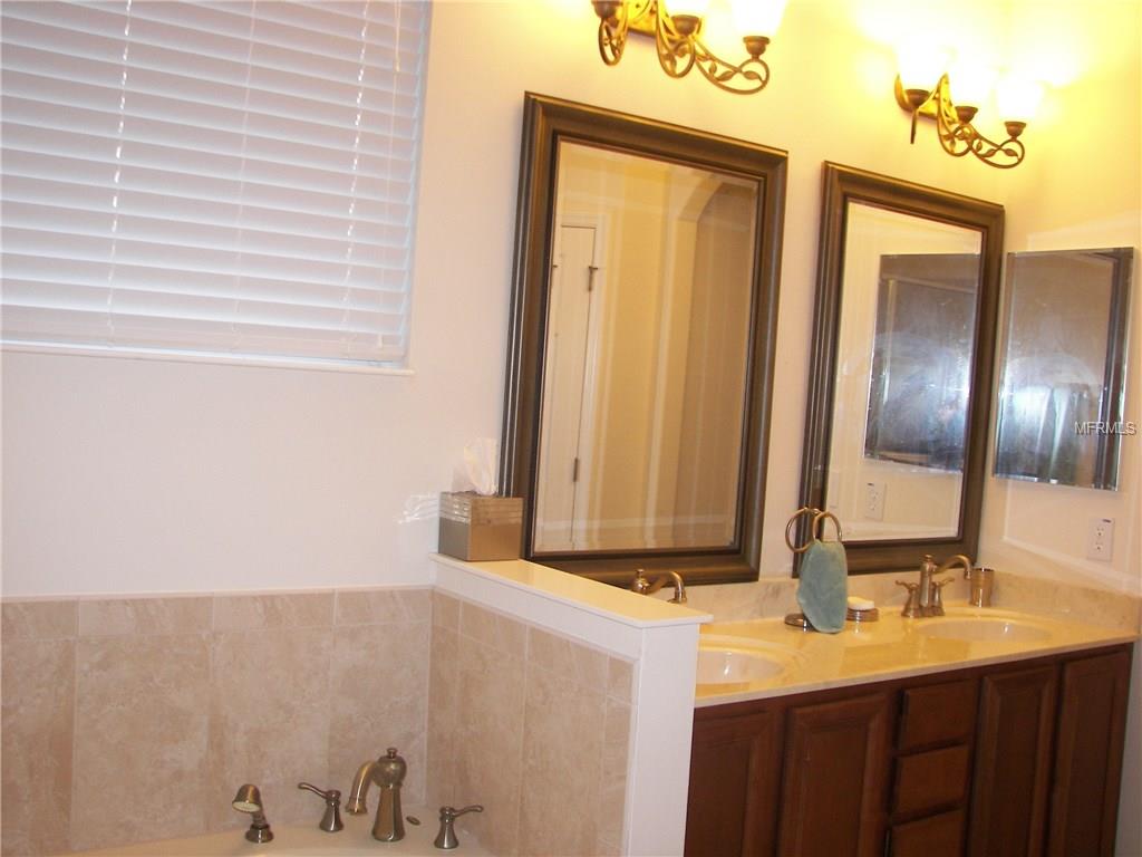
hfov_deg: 51.4
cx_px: 571
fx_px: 1188
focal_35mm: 36
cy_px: 428
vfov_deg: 39.7
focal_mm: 6
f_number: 2.8
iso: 100
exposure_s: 1/30
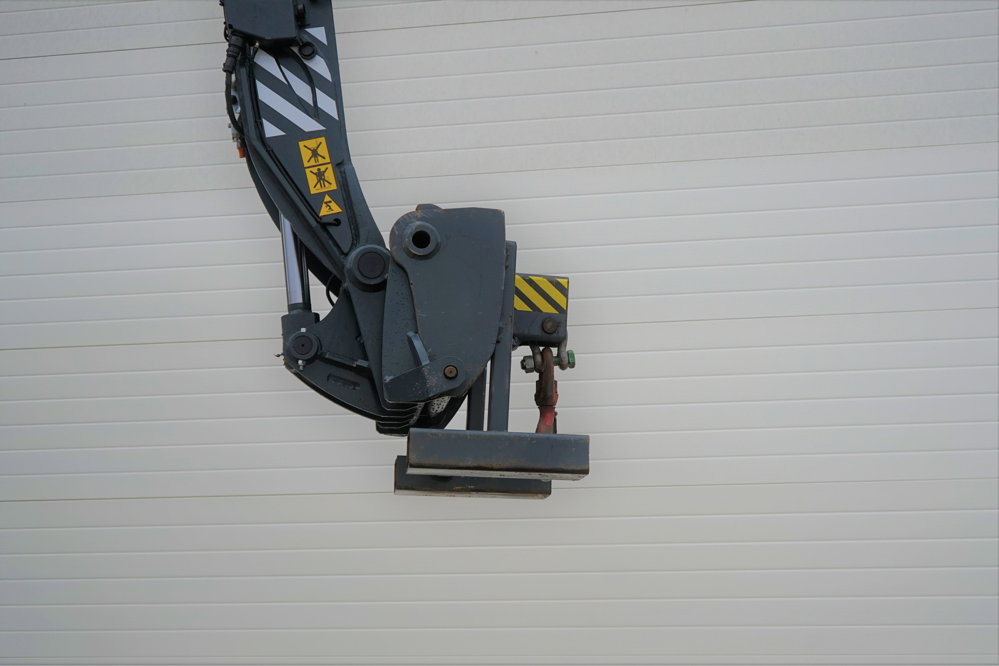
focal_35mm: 49
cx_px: 500
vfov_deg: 27.5
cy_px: 333
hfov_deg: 40.3
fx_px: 1360
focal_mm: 49
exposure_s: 1/160
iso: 320
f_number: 4.5
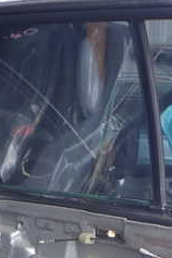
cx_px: 112
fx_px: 566
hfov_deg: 17.2
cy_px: 218
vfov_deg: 25.1
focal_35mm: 79
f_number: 2.3
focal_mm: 5.4
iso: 200
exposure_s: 1/125
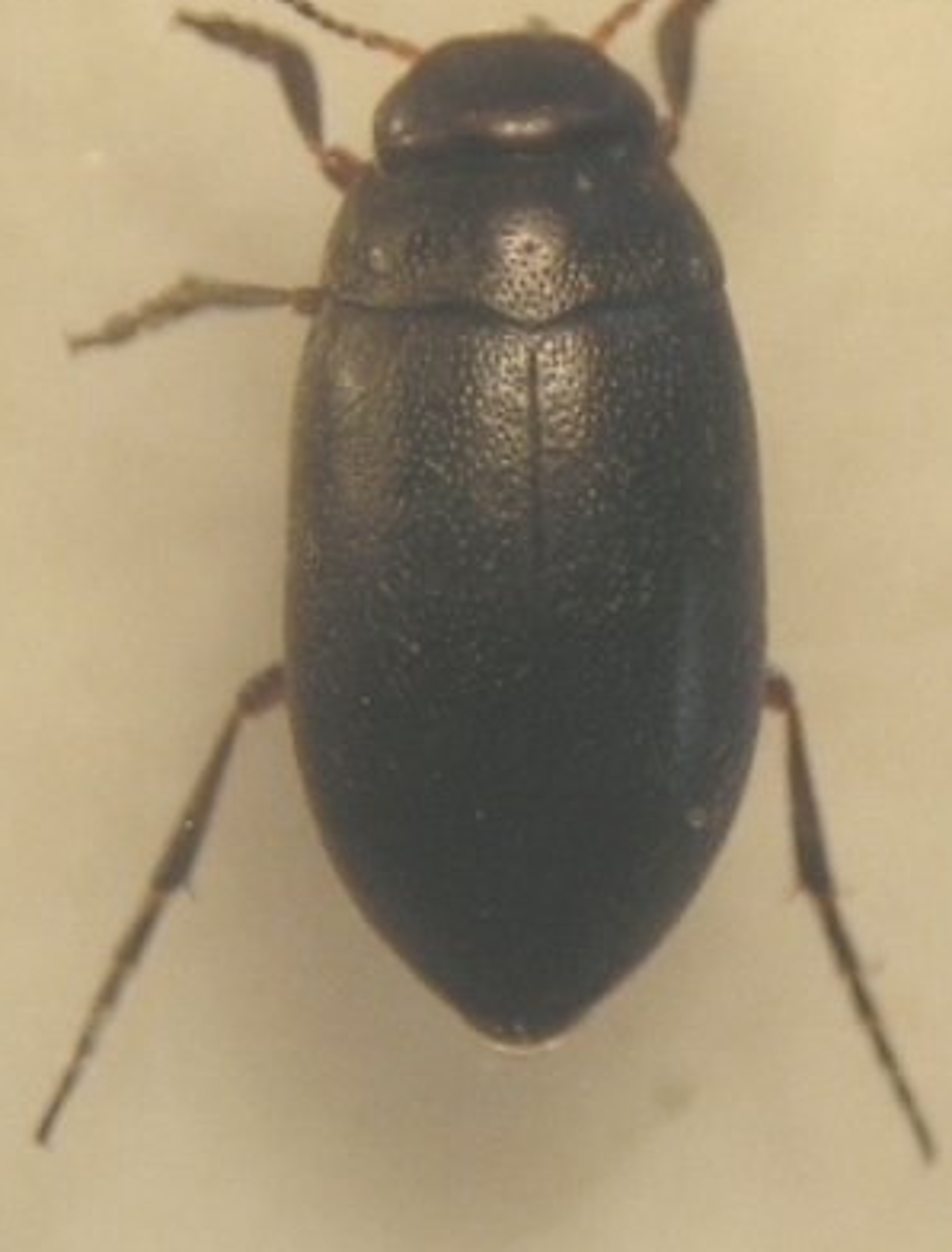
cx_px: 486
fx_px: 2254
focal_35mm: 62
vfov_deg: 30.9
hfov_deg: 23.8
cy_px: 489
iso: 50
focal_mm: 6.3
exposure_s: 1/40
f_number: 2.8
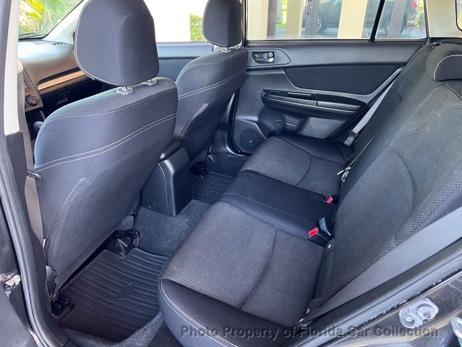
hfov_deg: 67.3
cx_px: 231
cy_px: 174
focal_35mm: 26
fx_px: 347
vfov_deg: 53.1
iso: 400
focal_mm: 5.7
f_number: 1.5
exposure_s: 1/60
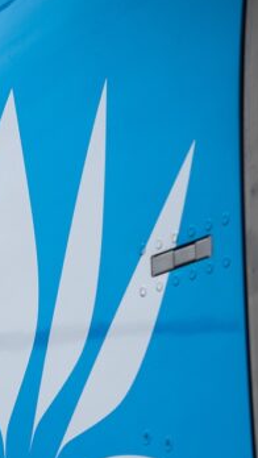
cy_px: 420
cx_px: -42
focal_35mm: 616
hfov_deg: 2.0
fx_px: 7485
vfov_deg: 3.5
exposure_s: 1/4000
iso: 200
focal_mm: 200
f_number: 2.8
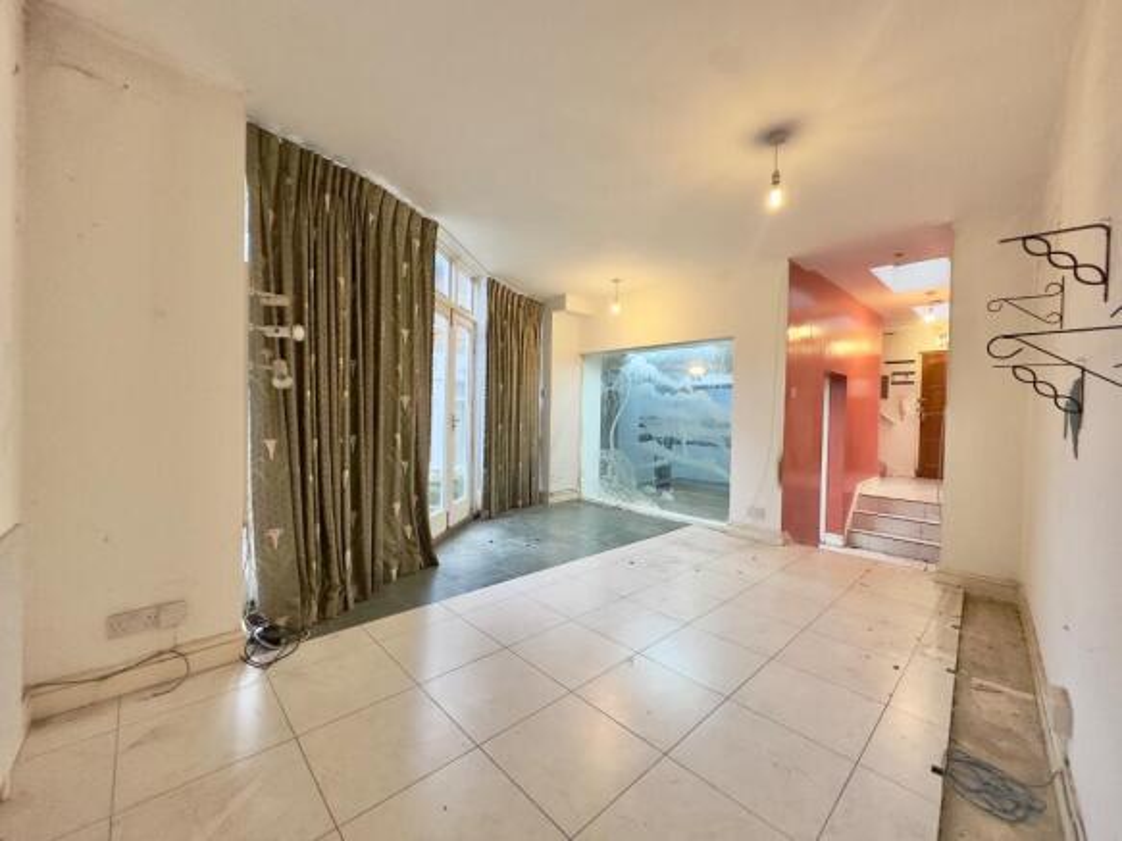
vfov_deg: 85.7
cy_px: 420
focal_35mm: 14
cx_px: 561
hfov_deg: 102.1
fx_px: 454
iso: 320
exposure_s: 1/100
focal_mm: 2.22
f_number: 2.2
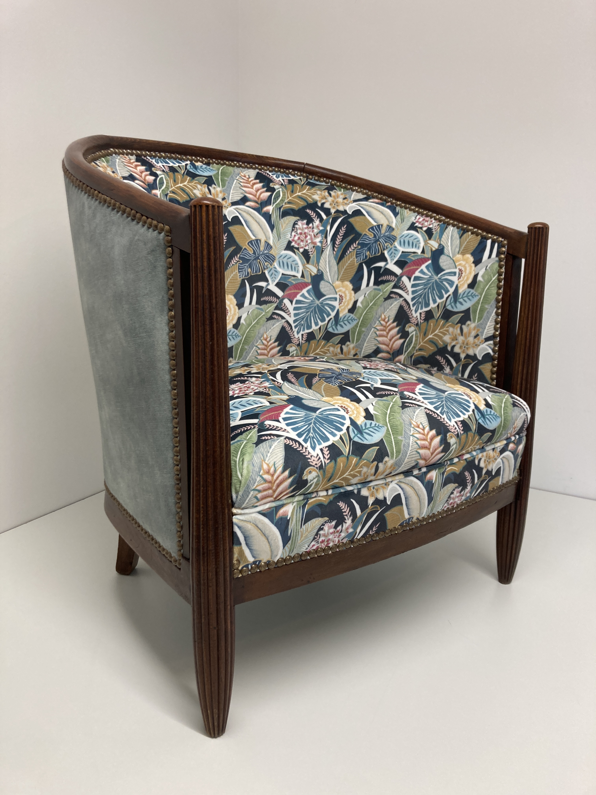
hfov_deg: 49.7
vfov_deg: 63.4
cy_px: 398
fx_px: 643
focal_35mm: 28
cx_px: 298
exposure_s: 1/50
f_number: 1.8
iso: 50
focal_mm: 3.99
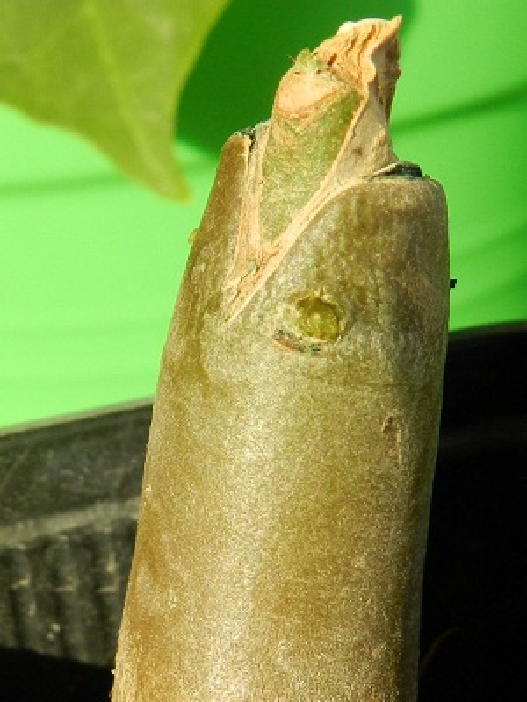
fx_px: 650
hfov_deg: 44.2
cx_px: 264
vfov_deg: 56.8
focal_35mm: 32
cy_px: 351
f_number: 3.7
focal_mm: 5.6
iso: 160
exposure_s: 1/400
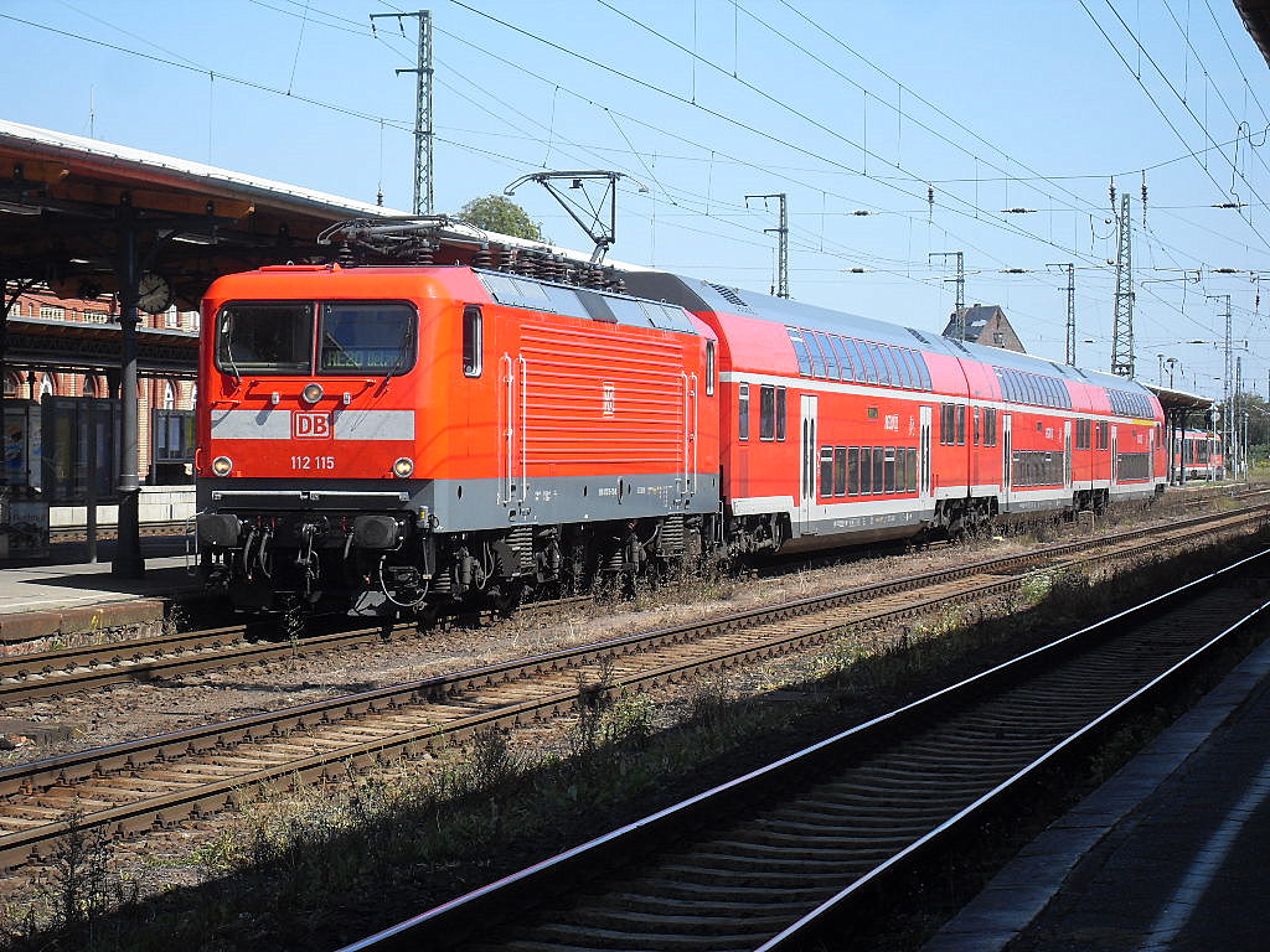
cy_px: 476
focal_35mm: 102
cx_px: 635
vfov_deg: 14.5
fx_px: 3742
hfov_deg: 19.3
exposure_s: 1/250
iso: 80
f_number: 5.2
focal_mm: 18.1
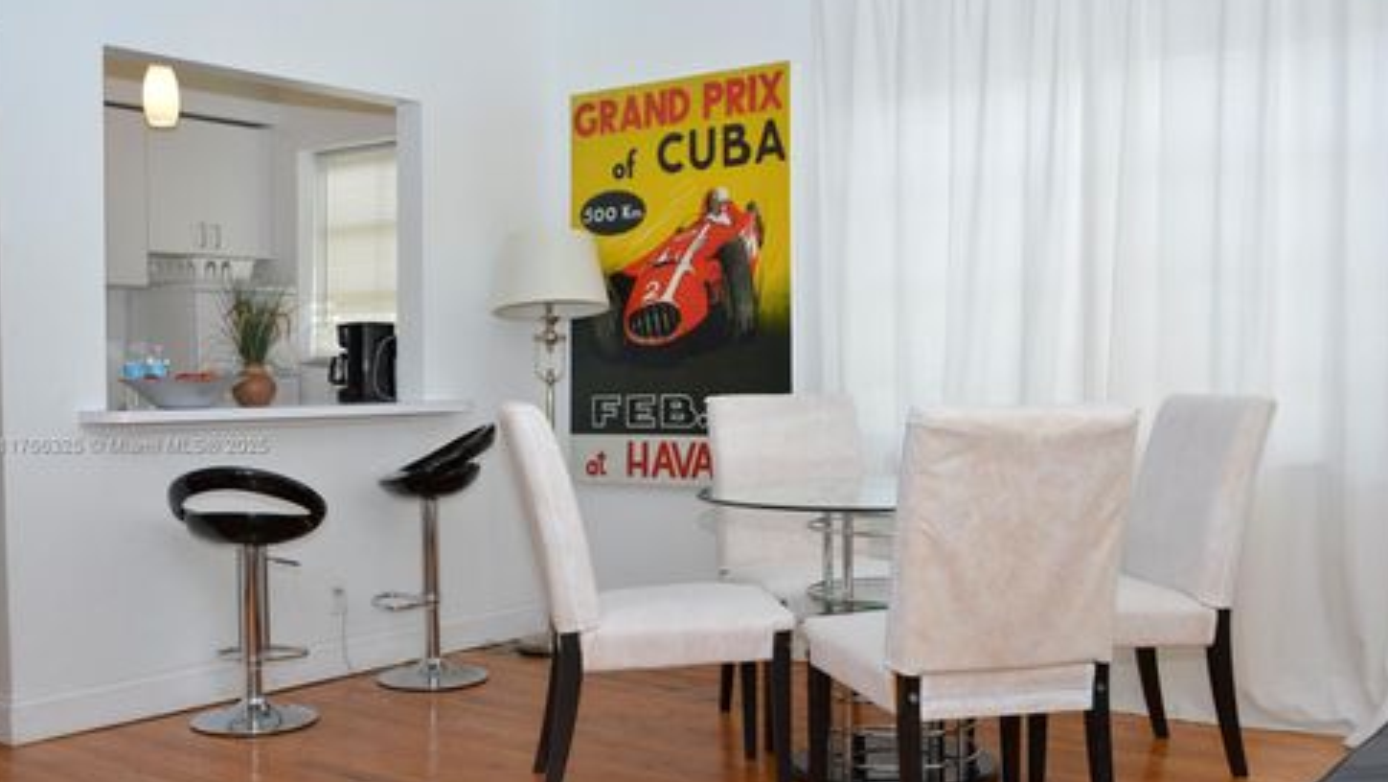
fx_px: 1436
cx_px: 698
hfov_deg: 51.6
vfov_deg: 30.4
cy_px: 447
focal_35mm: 39
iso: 400
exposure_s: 1/100
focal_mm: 24
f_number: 5
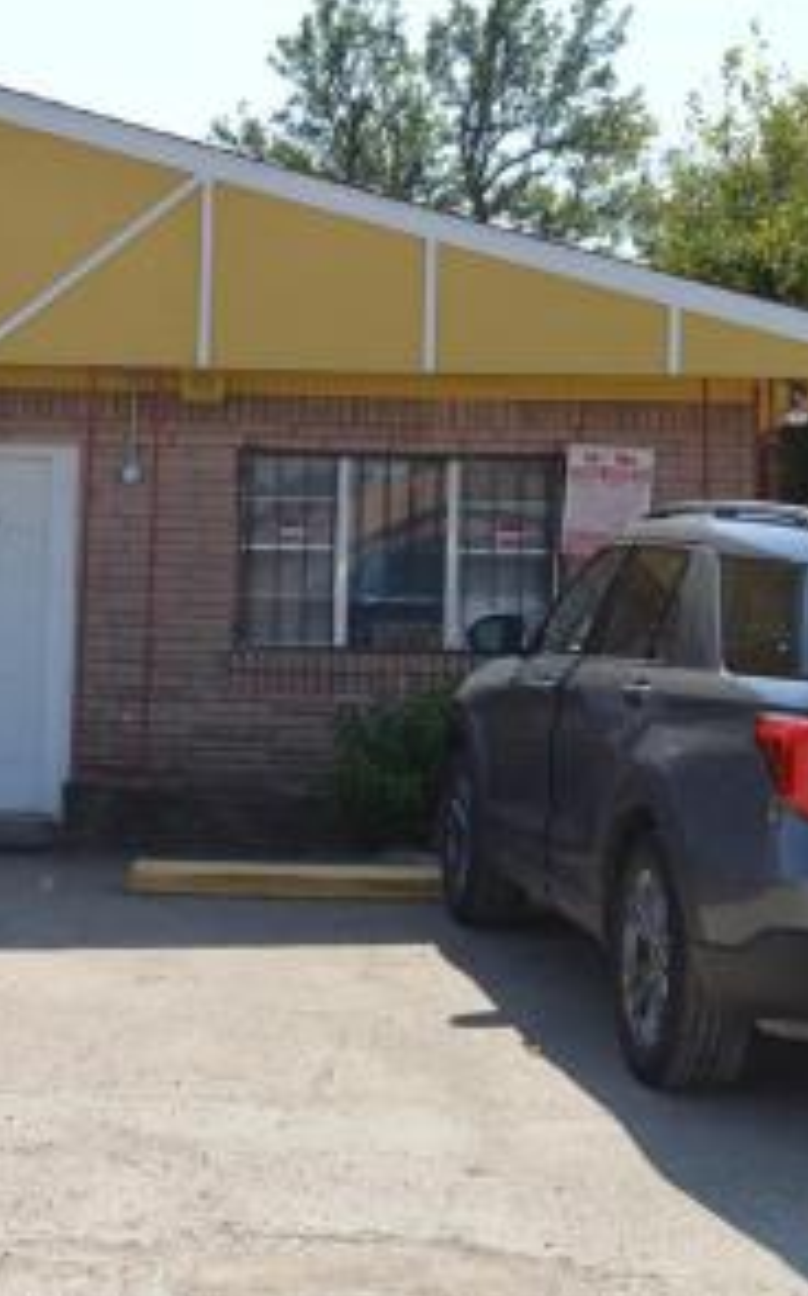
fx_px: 2392
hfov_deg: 18.6
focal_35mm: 68
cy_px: 650
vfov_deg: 30.3
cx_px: -11
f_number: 8
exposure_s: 1/200
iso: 100
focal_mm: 29
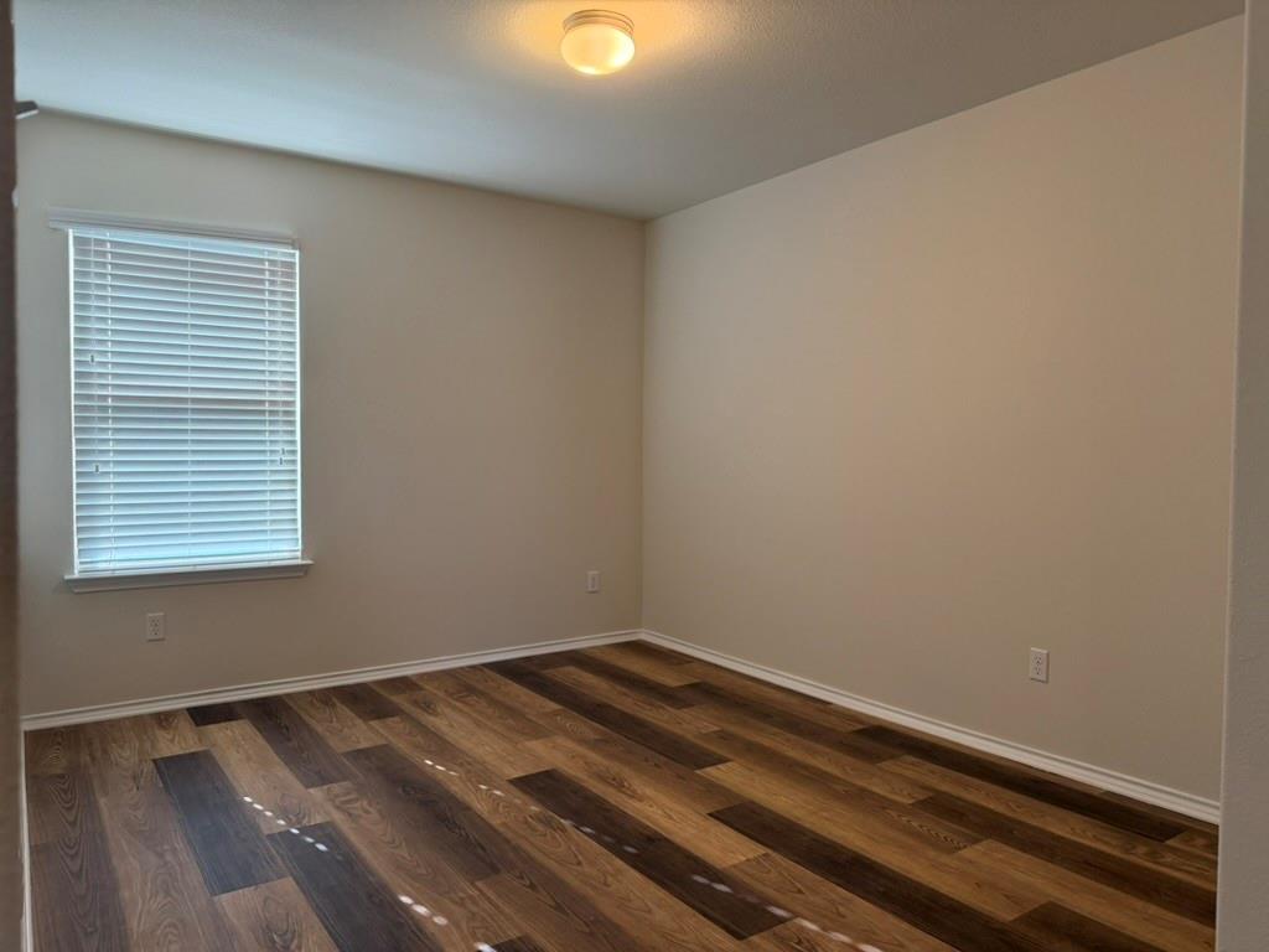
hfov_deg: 71.6
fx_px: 880
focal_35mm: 24
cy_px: 476
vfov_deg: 56.8
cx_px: 634
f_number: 1.78
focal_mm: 6.76
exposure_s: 1/138
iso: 200
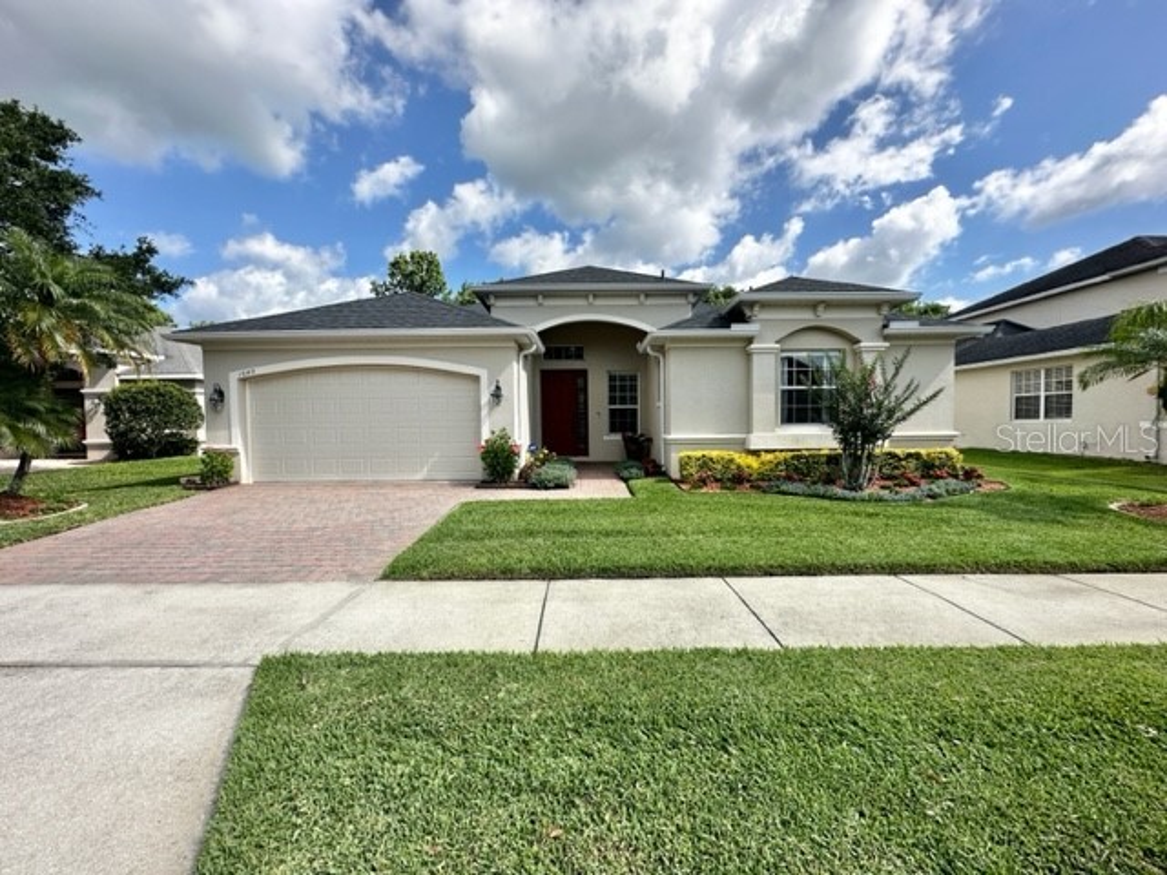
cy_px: 438
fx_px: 472
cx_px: 584
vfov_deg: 85.7
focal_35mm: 14
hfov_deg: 102.1
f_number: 2.2
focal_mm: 2.22
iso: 50
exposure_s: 1/1289
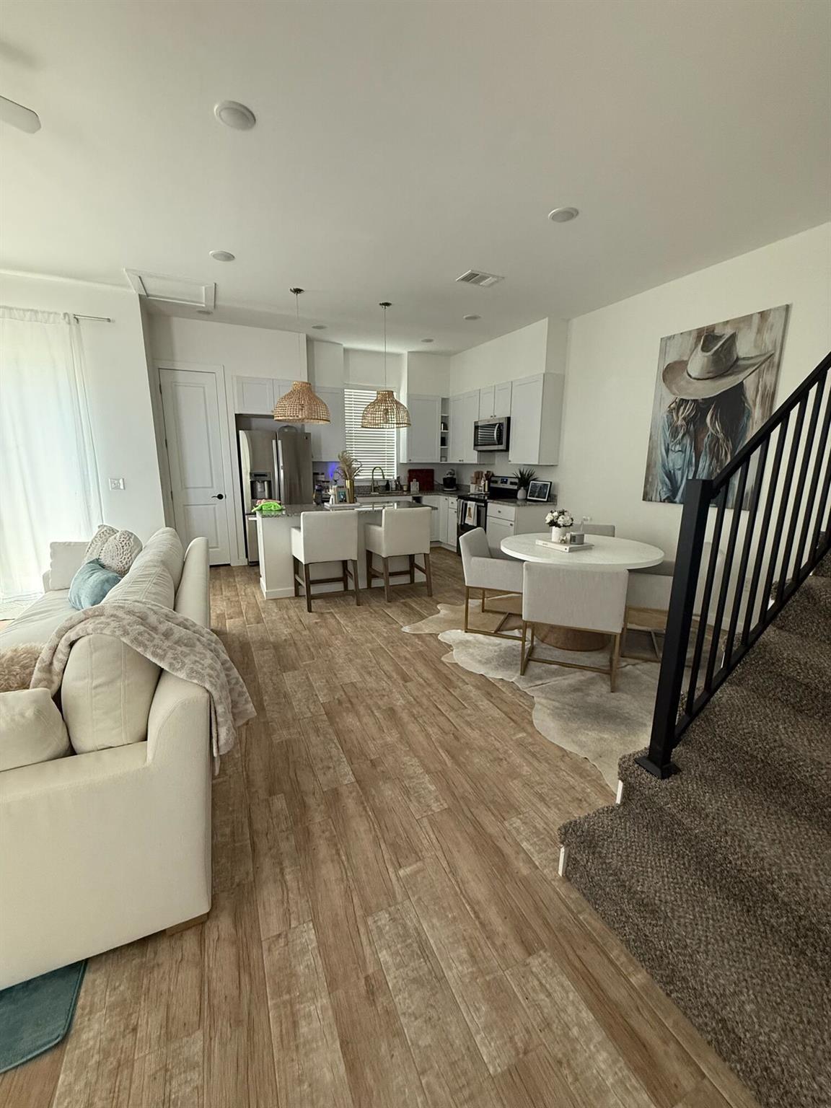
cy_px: 554
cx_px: 416
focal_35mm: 14
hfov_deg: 85.7
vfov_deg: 102.1
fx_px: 448
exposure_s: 1/84
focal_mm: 2.22
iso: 320
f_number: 2.2
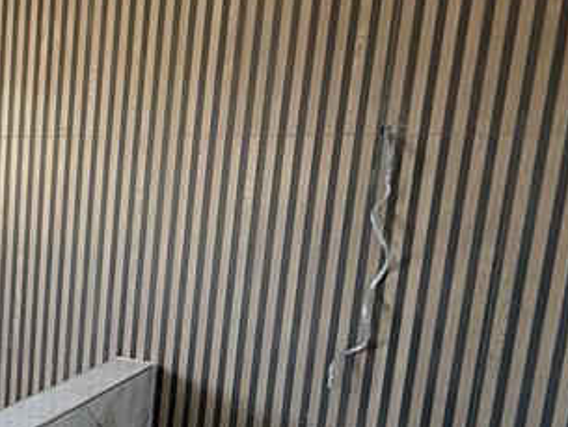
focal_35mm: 47
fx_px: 772
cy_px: 289
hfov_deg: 31.4
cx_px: -166
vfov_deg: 30.6
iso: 320
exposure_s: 1/94
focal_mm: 2.22
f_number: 2.2
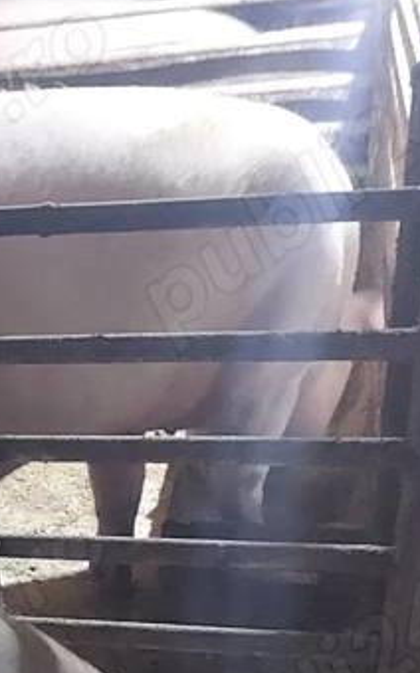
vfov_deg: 24.9
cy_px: 711
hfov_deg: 14.6
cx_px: -341
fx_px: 1431
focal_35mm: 78
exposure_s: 1/7.66
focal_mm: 5.23
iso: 2500
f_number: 1.8
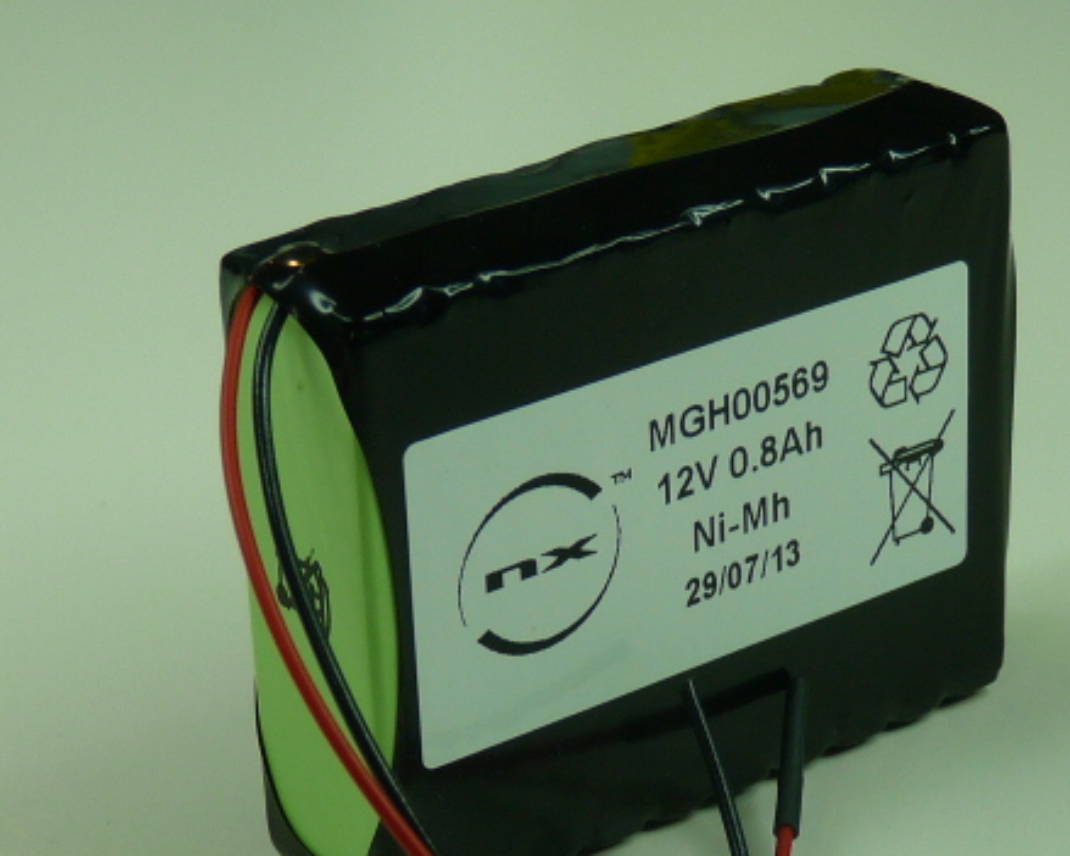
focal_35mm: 111
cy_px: 566
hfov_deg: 17.3
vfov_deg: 13.9
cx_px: 583
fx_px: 3514
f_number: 3
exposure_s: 1/80
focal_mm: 7.8
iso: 100
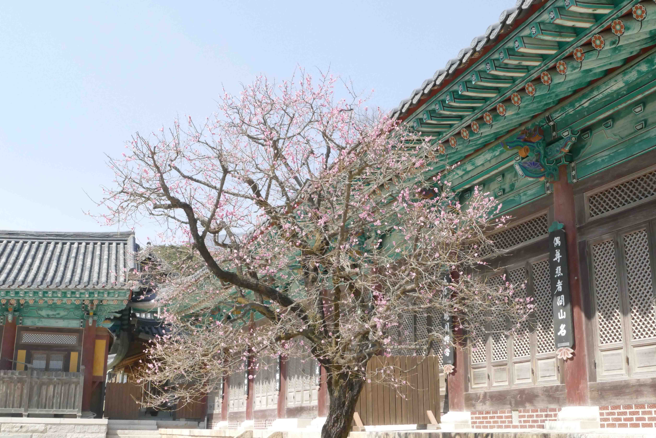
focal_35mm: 43
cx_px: 328
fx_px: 783
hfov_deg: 45.4
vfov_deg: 31.2
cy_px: 219
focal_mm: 15.76
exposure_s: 1/2000
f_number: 7.1
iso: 1250
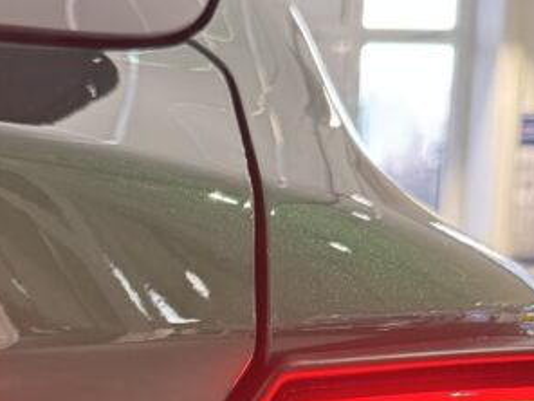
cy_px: 535
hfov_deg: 23.0
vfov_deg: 16.7
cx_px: 52
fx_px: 1280
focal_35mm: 83
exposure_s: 1/50
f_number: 1.78
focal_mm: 6.76
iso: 640
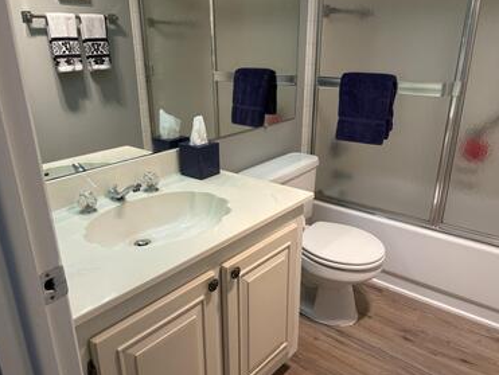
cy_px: 195
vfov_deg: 49.8
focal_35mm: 28
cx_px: 241
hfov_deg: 63.4
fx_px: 404
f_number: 1.6
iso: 64
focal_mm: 5.96
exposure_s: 1/120
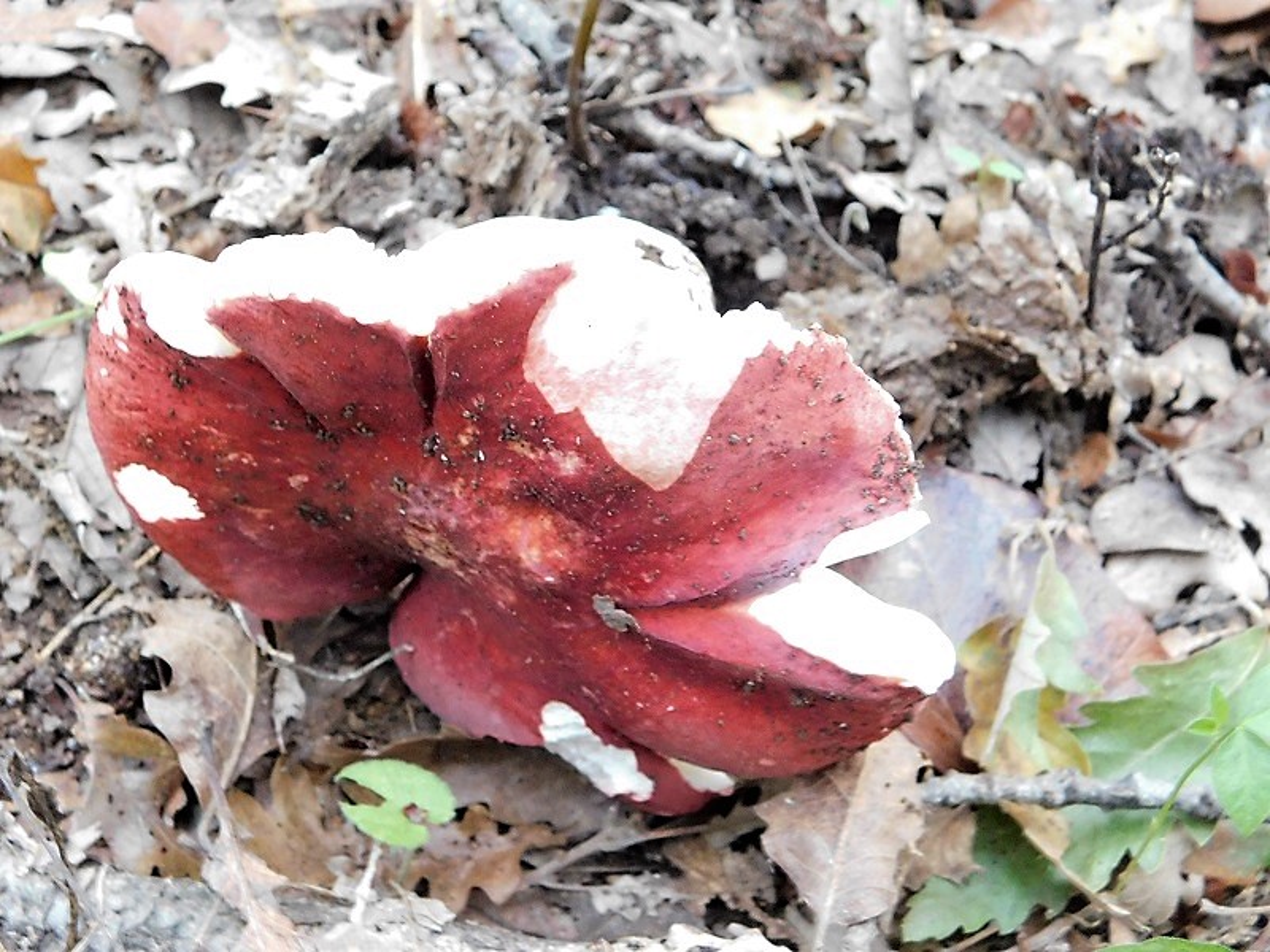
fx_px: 1651
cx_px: 635
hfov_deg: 42.1
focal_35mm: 45
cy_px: 476
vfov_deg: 32.2
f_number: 3.7
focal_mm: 8
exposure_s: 1/3
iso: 800
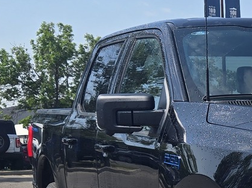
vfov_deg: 13.0
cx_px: 327
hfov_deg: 16.6
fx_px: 815
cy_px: 199
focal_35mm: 112
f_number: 1.8
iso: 25
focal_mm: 5.4
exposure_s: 1/2094
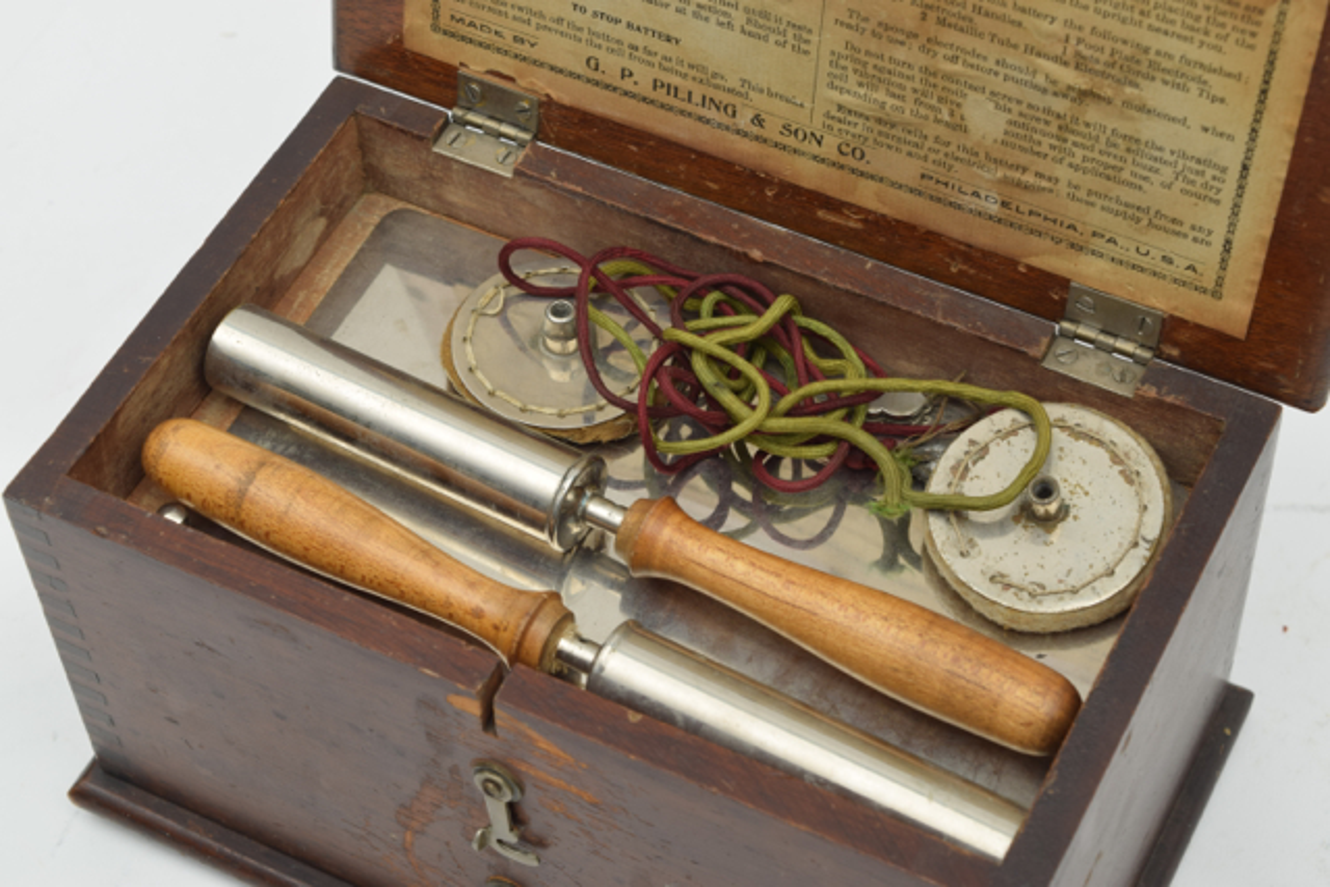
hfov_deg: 24.6
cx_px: 665
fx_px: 3048
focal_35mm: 82
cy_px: 444
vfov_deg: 16.6
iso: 100
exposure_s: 1/125
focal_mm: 55
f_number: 9
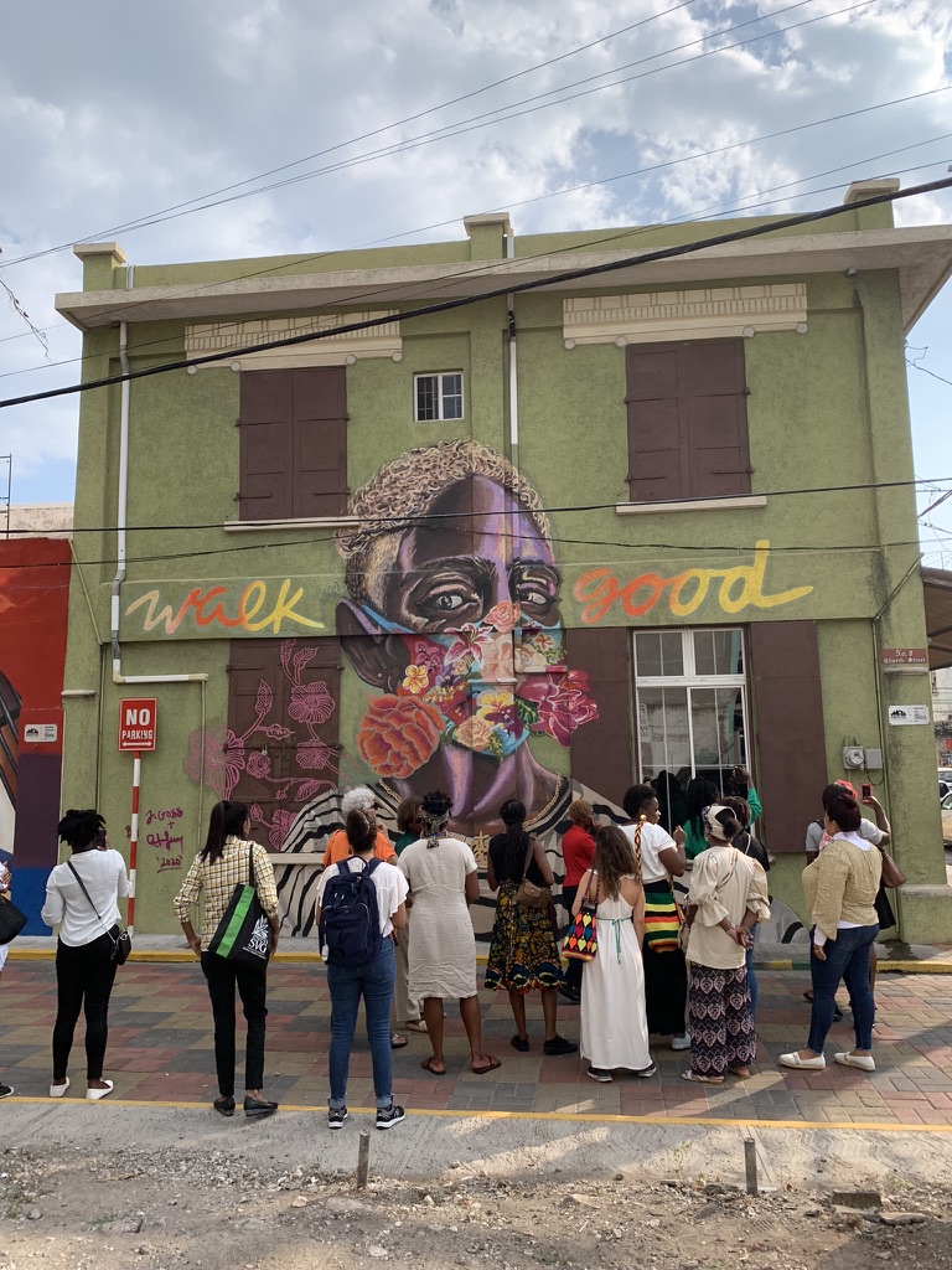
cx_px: 476
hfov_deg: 53.1
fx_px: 953
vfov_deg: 67.3
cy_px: 635
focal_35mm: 26
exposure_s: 1/1536
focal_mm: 4.25
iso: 25
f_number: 1.8
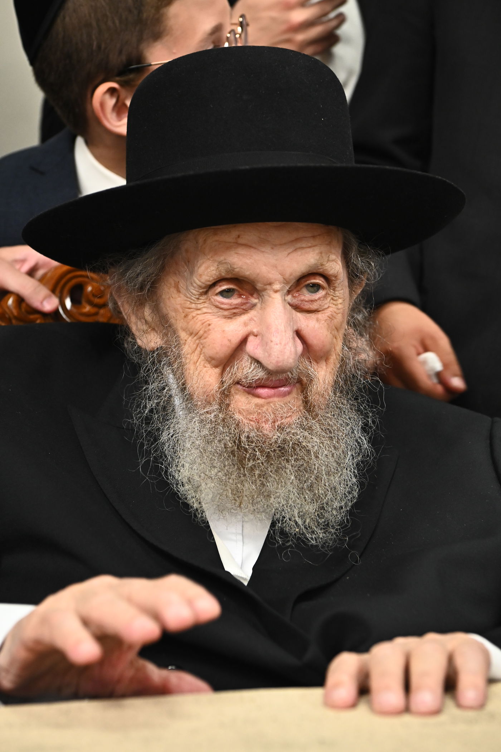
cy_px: 376
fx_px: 1462
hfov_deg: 19.5
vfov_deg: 28.8
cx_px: 250
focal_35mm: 70
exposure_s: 1/200
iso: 3200
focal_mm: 70
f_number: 5.6
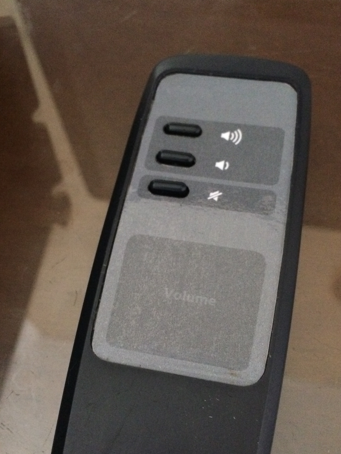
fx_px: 486
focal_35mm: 37
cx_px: 165
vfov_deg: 50.1
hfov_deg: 38.7
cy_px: 249
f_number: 2.2
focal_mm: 4.15
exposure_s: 1/15
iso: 640
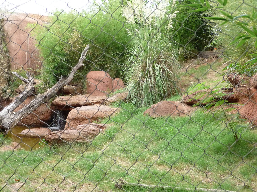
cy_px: 96
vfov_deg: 30.3
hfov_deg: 39.7
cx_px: 128
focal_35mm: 48
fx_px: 356
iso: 400
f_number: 4.2
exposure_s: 1/400
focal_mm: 8
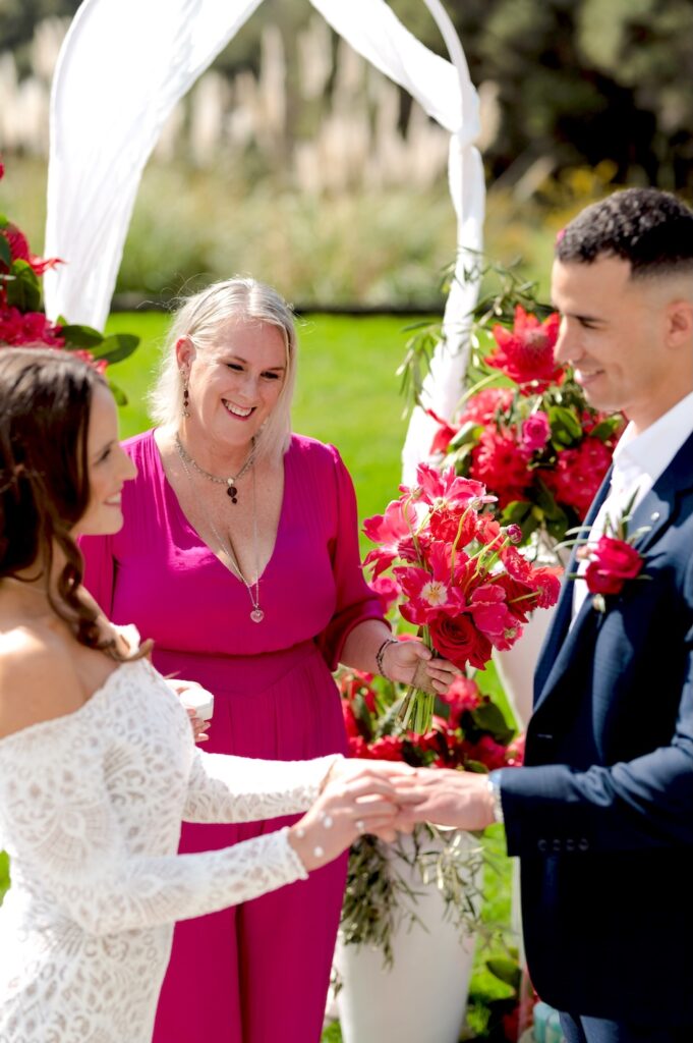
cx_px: 346
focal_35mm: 85
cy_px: 522
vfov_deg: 23.9
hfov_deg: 16.0
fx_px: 2458
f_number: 2.5
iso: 50
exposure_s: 1/2000
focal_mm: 85
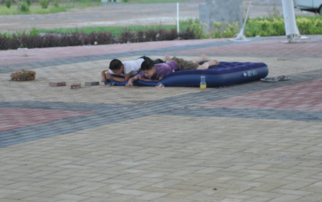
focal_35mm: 134
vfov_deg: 9.8
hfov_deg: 15.6
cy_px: 67
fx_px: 1175
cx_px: 174
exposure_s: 1/30
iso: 640
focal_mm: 55
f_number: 2.8
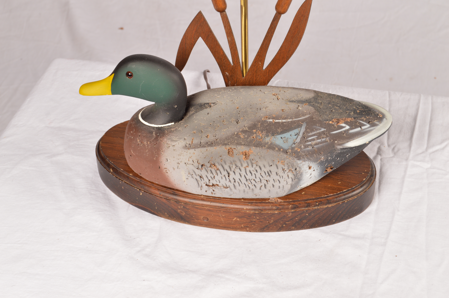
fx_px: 935
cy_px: 149
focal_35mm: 75
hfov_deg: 27.0
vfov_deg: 18.1
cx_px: 224
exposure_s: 1/125
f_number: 10
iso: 200
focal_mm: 50
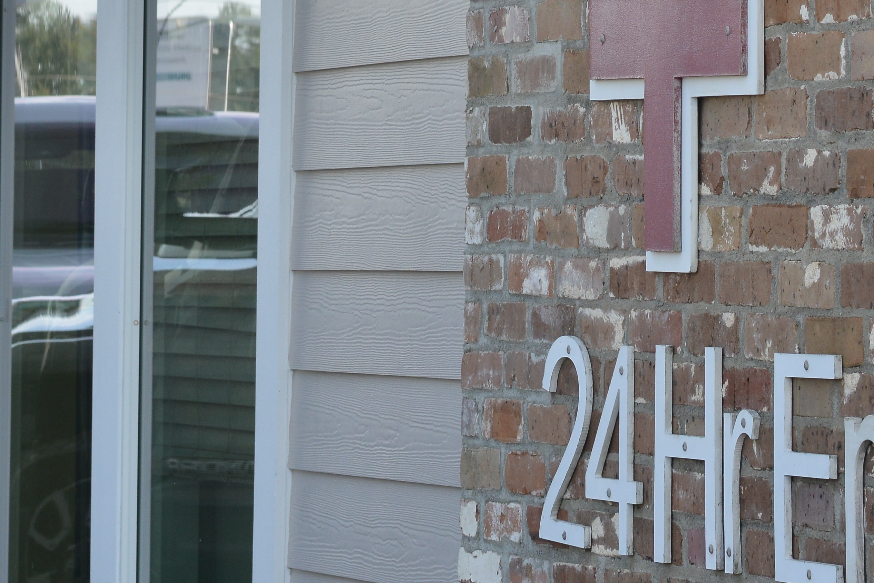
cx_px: 570
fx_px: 5998
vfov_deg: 5.5
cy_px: -185
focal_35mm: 247
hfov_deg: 8.3
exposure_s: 1/320
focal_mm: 85
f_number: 10
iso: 500
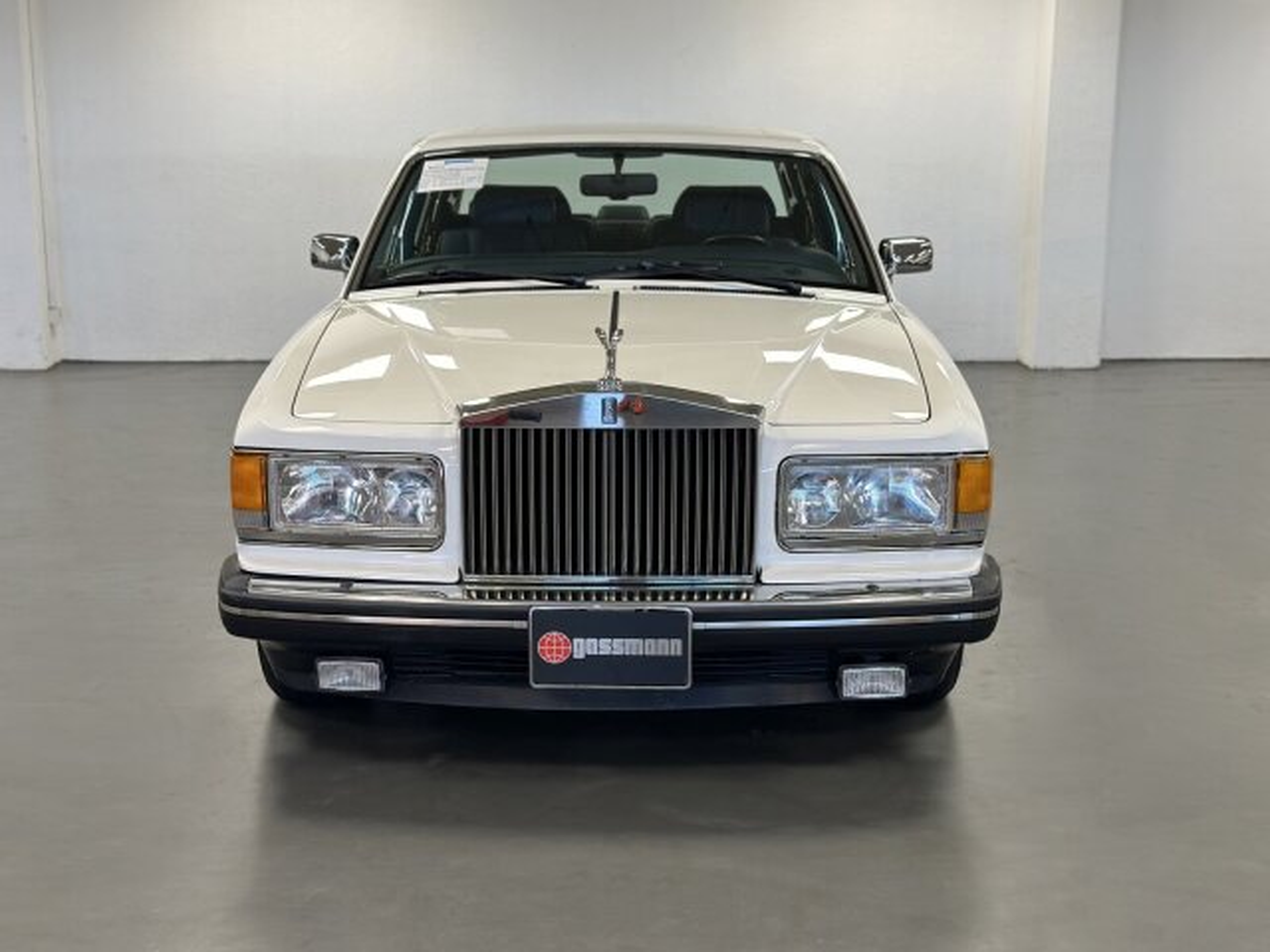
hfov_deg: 39.7
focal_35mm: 48
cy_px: 476
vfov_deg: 30.3
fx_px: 1761
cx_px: 635
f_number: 1.78
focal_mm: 6.86
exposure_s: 1/50
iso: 64
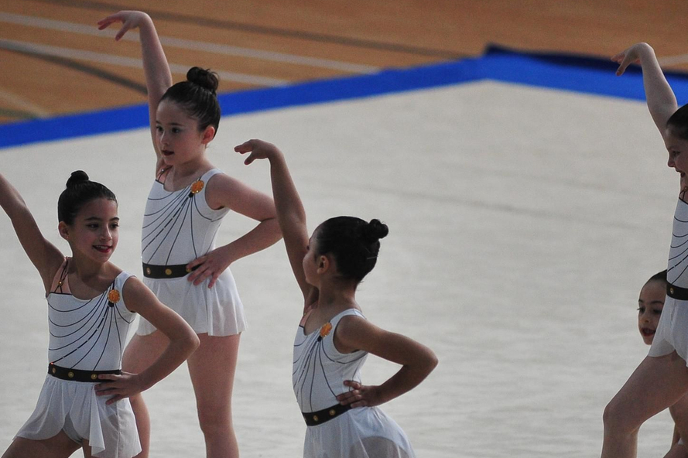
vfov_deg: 2.5
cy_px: 306
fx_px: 10316
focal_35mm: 540
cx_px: 245
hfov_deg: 3.8
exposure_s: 1/2500
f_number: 2.8
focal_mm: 300
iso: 3200
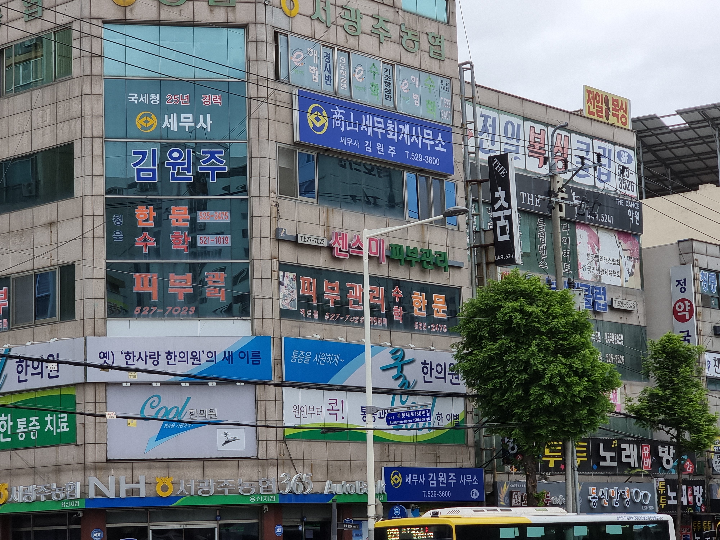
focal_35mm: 72
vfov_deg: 20.4
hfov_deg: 27.0
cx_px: 360
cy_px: 270
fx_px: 1498
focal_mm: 9
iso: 40
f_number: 2.4
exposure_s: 1/730
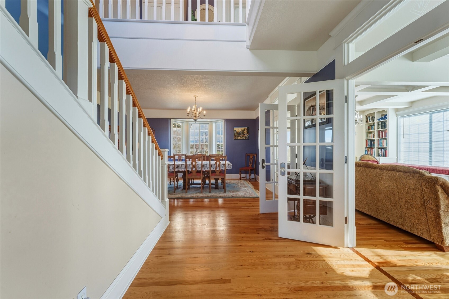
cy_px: 150
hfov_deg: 104.3
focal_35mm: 14
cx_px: 224
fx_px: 175
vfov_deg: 81.2
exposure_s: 1/320
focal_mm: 14
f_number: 9
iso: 400
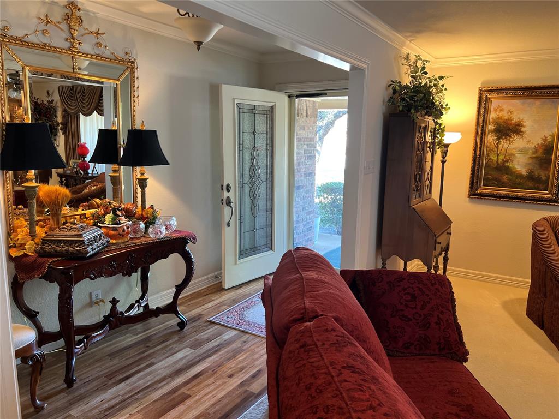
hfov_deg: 67.3
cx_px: 280
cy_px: 210
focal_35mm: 26
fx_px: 420
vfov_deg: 53.1
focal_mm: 5.7
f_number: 1.5
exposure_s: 1/60
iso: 160
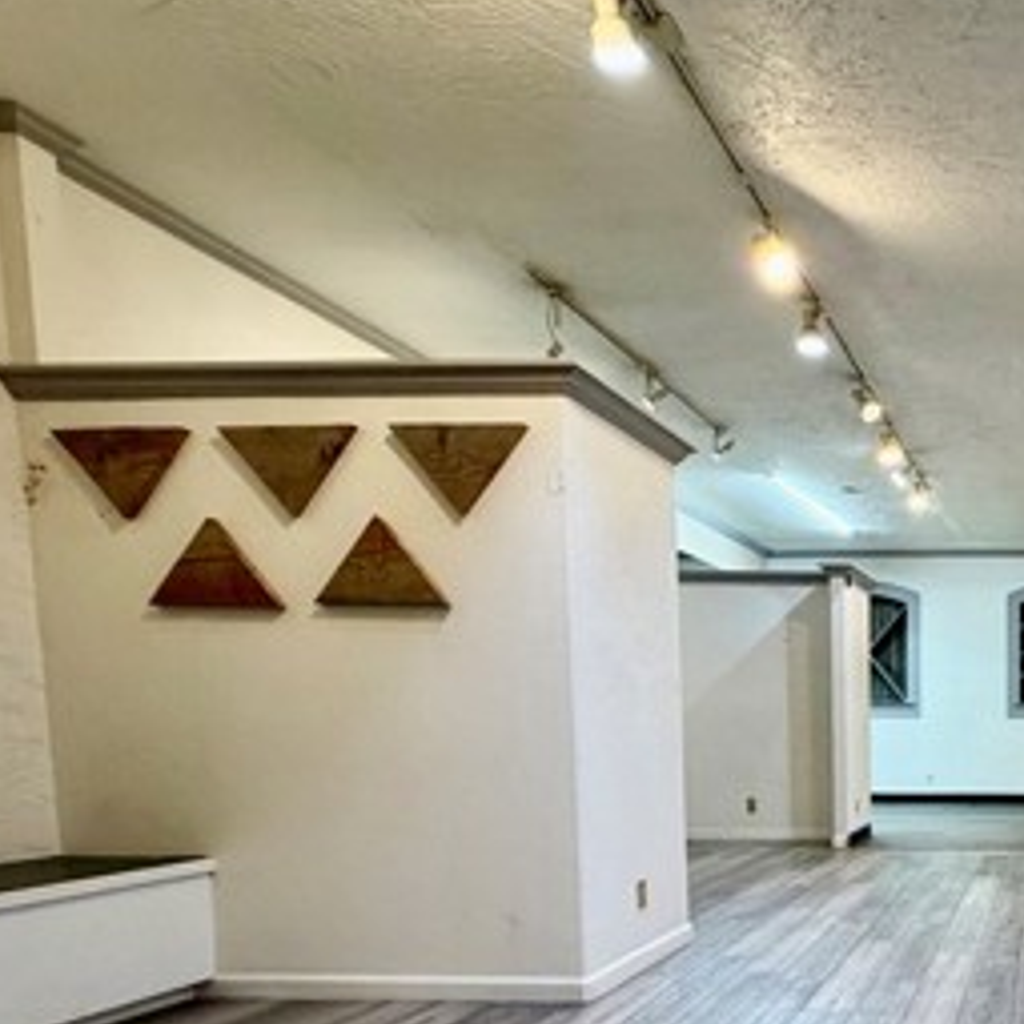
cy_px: 807
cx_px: 1040
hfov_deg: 44.2
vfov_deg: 49.7
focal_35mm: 31
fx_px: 1038
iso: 200
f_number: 2.2
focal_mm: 2.22
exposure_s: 1/60
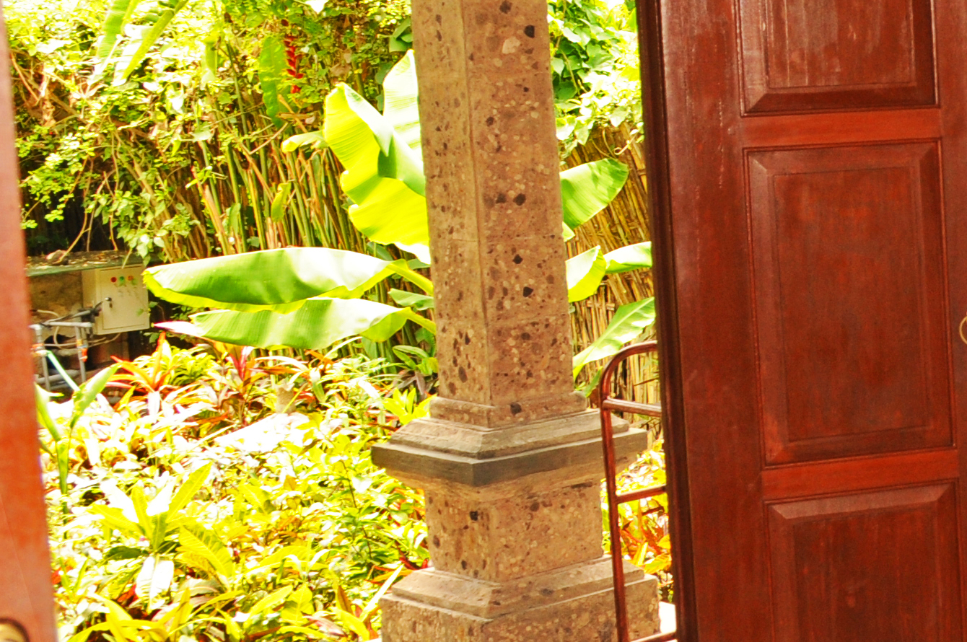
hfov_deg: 20.6
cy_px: 131
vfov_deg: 16.6
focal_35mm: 82
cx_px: 1518
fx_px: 2189
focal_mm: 17
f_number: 4
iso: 320
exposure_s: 1/160
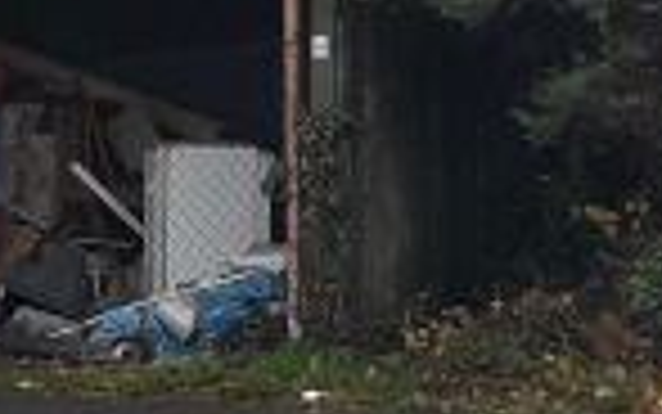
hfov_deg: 26.6
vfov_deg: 17.8
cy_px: 268
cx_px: -11
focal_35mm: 73
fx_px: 1318
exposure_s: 1/349
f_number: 1.9
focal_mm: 3.6
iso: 40
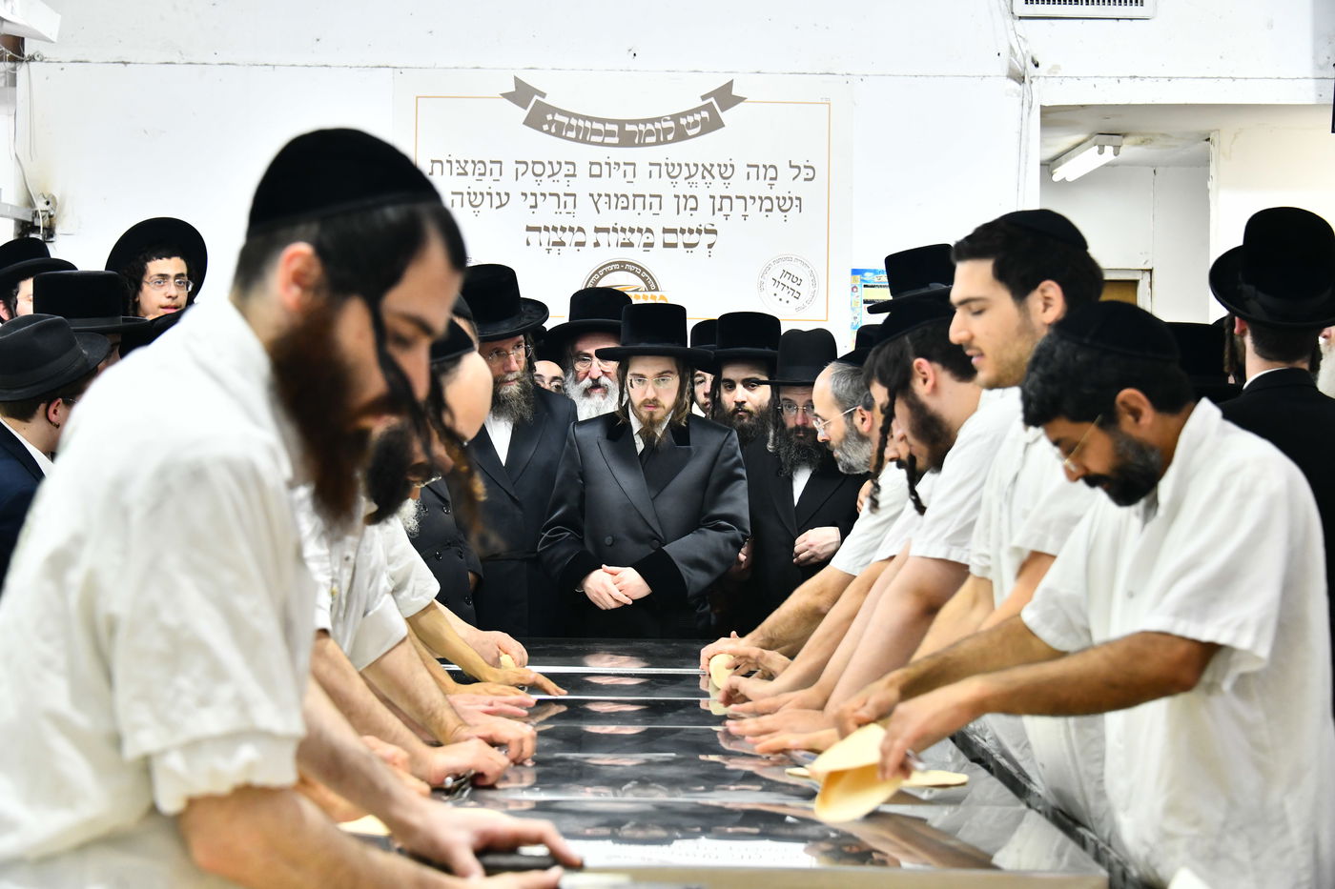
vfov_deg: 17.5
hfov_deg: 26.0
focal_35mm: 78
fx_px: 2892
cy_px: 444
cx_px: 668
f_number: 5.6
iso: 1600
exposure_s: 1/160
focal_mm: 78
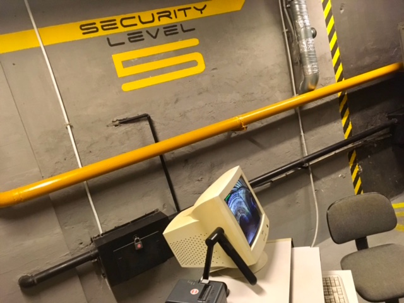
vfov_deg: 48.2
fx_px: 338
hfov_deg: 61.7
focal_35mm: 29
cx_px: 202
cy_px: 152
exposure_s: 1/25
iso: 200
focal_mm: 4.15
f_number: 2.2
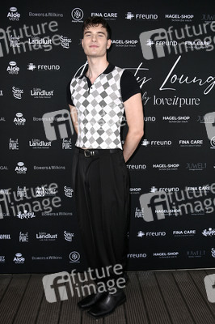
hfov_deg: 41.0
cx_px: 108
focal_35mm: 32
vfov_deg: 58.8
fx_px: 287
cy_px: 162
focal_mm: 32
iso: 320
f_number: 5.6
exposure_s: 1/160
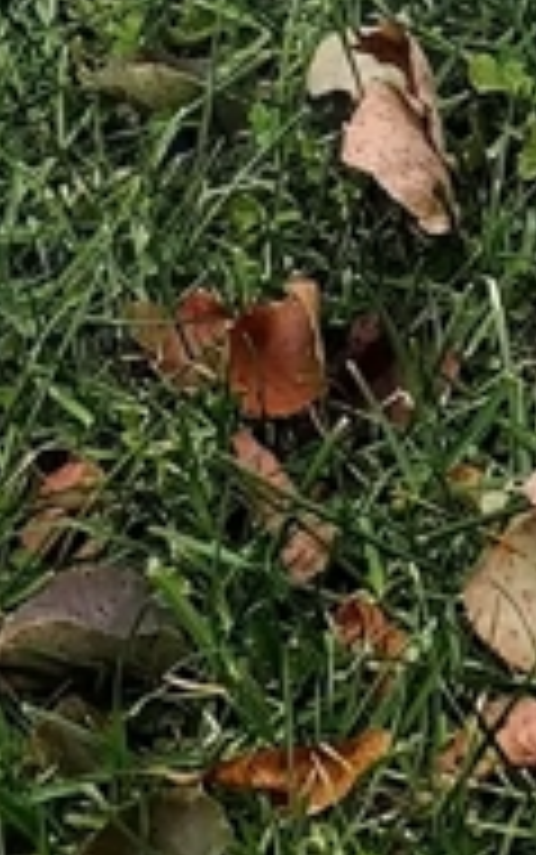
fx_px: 3991
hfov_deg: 7.6
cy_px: -796
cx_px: 779
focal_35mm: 171
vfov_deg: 11.2
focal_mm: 6.19
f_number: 1.65
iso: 50
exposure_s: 1/260
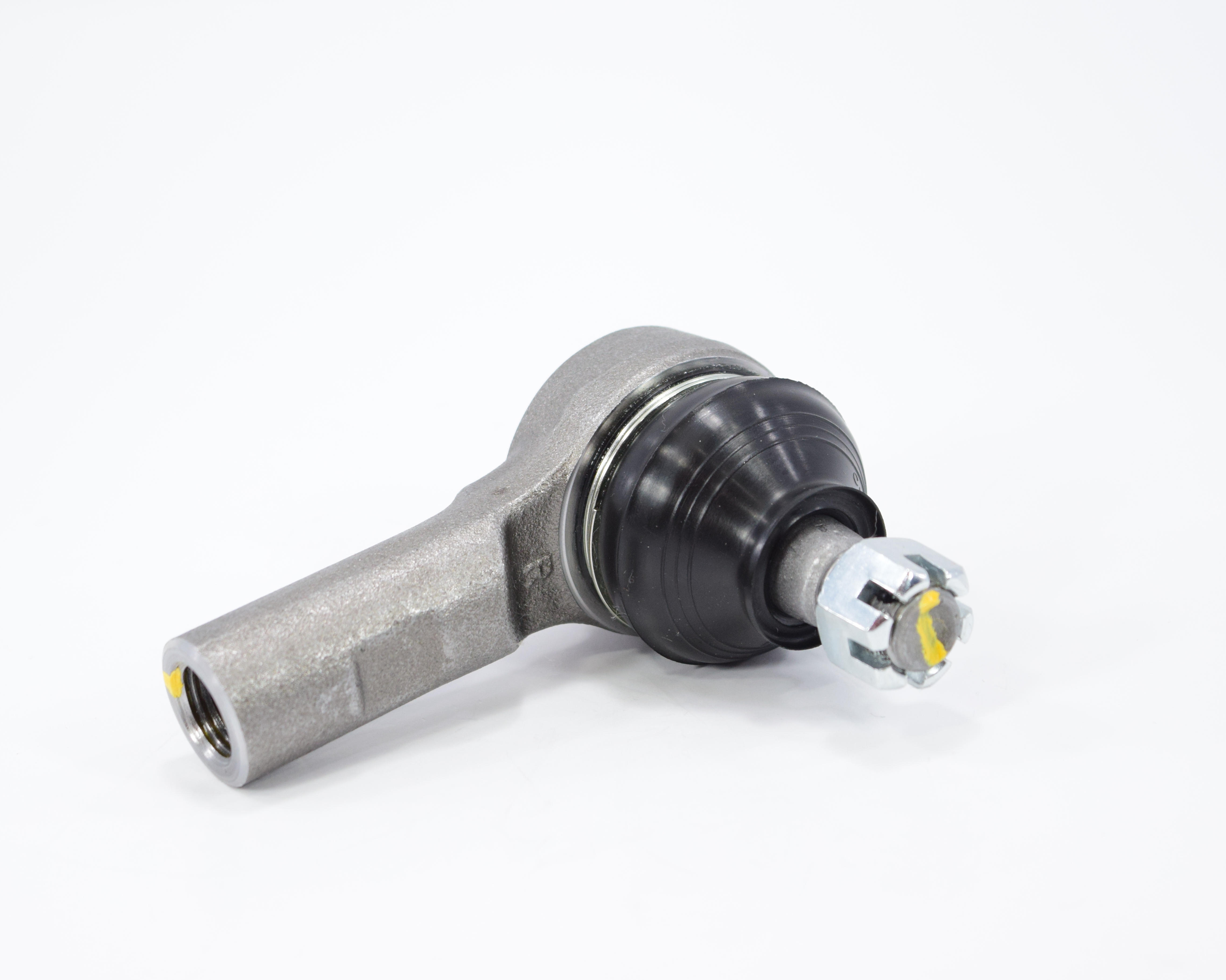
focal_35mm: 102
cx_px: 541
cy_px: 456
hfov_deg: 18.9
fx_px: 3687
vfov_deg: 15.1
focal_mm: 55
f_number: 5.6
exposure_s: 1/100
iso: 640
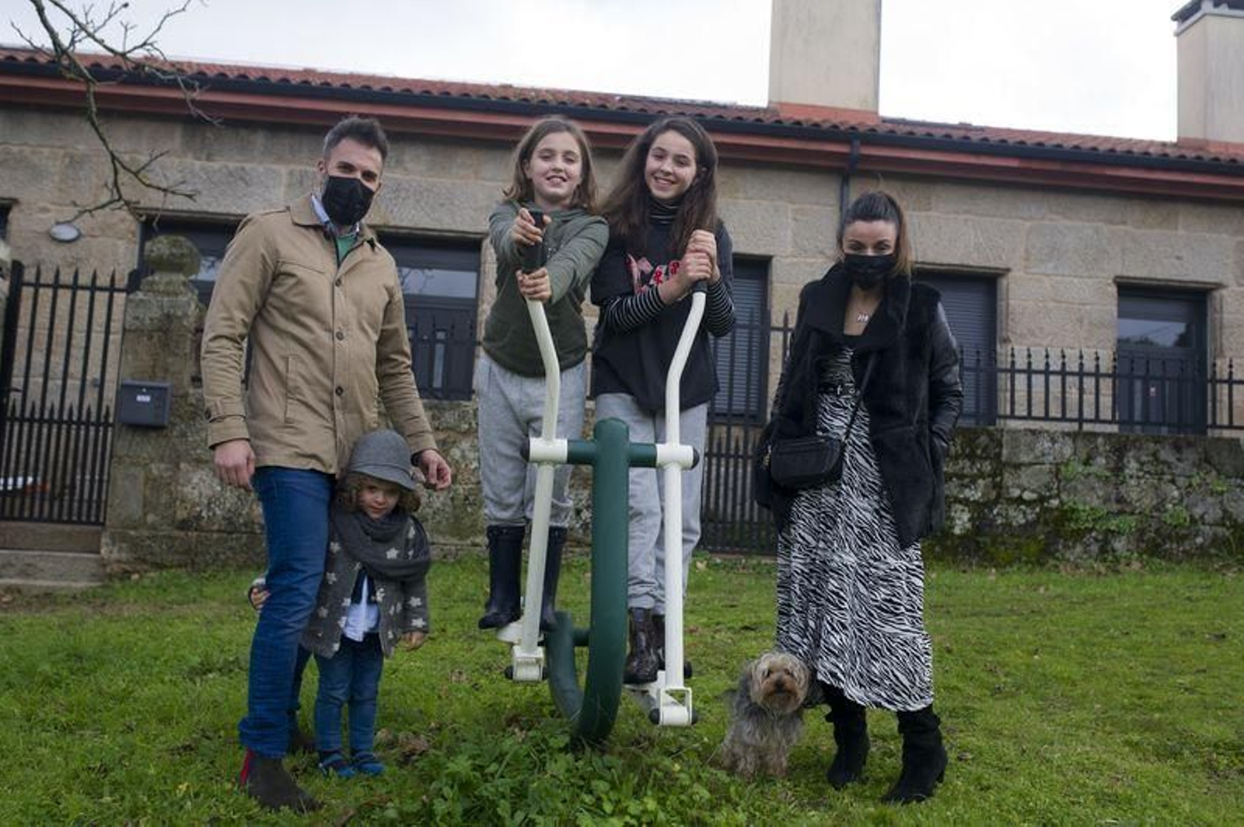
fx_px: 1208
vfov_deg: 37.8
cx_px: 622
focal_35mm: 35
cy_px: 414
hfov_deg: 54.5
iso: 500
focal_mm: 35
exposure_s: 1/640
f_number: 4.5
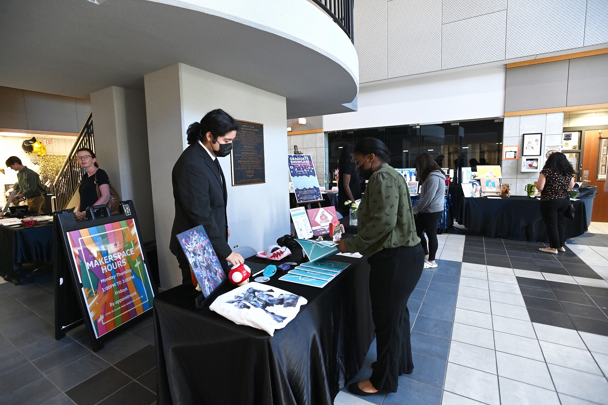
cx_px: 304
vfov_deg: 70.4
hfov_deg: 93.3
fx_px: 287
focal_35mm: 17
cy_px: 202
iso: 1250
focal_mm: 17
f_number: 4
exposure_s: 1/80
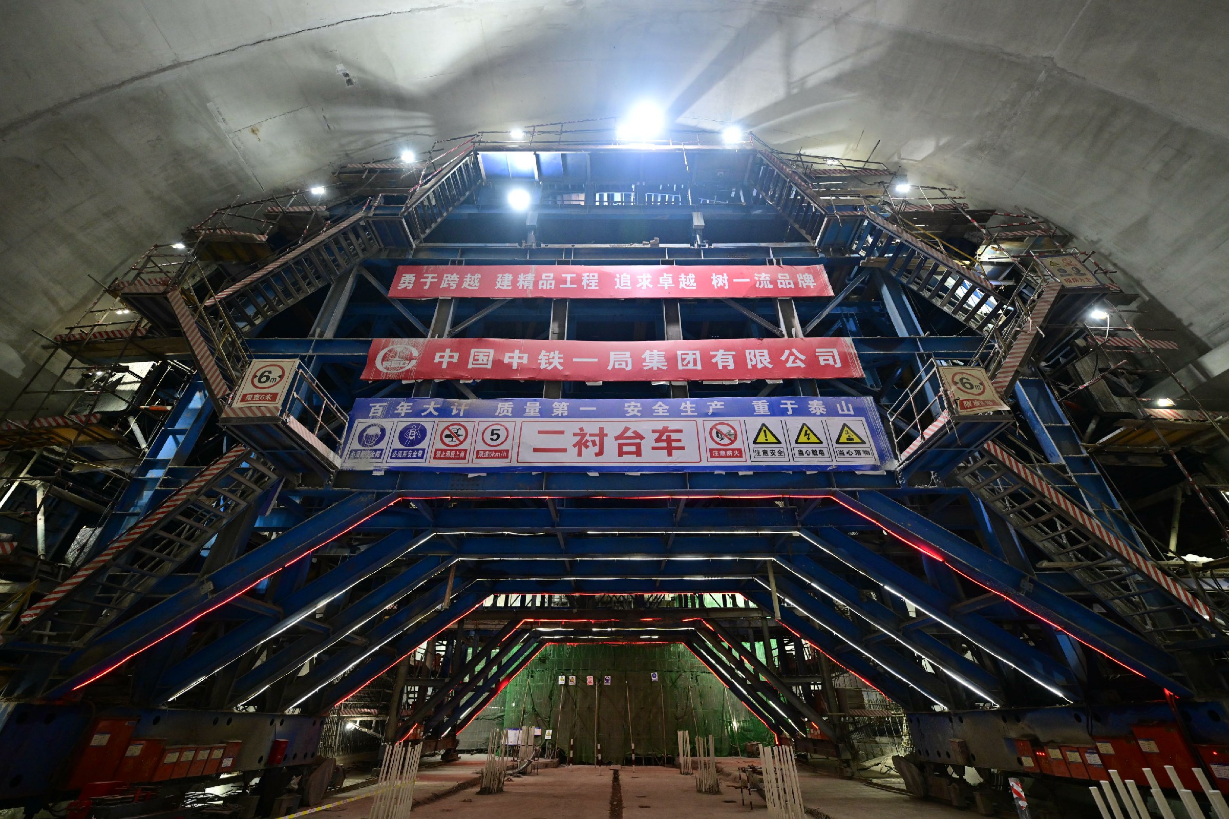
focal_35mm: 14
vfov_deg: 81.2
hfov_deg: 104.3
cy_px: 410
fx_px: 478
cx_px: 614
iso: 2000
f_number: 2.8
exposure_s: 1/125
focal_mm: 14
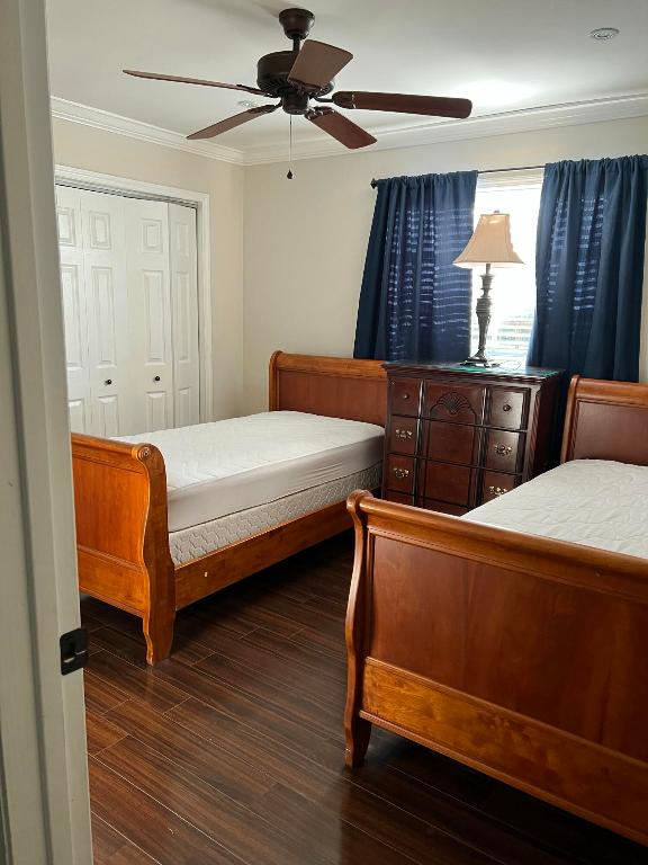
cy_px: 432
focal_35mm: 26
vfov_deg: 67.3
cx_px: 324
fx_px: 649
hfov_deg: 53.1
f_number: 1.5
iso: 100
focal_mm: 5.7
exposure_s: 1/60
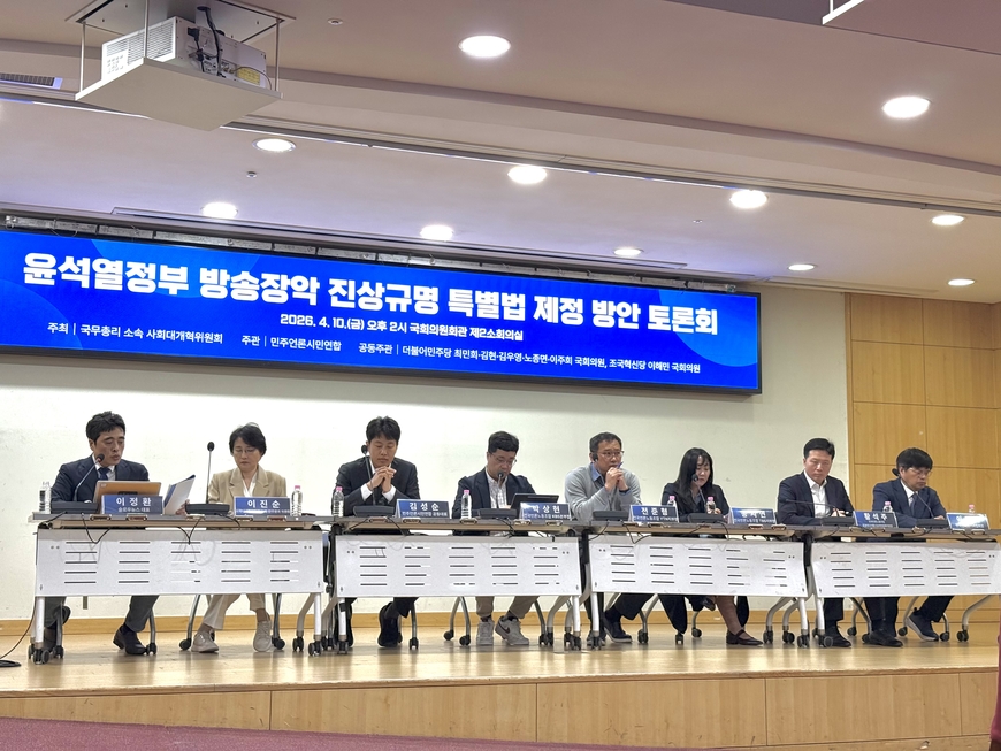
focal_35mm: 48
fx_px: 1388
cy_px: 376
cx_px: 500
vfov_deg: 30.3
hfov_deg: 39.6
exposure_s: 1/180
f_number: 1.78
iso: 125
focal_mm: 6.76
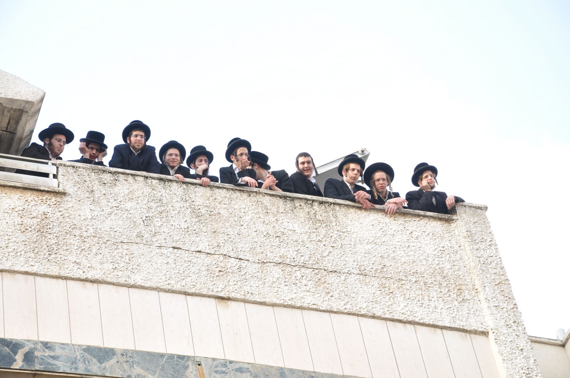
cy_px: 189
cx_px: 285
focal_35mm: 128
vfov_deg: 10.7
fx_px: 2016
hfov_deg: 16.1
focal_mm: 85
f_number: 8
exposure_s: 1/60
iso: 320
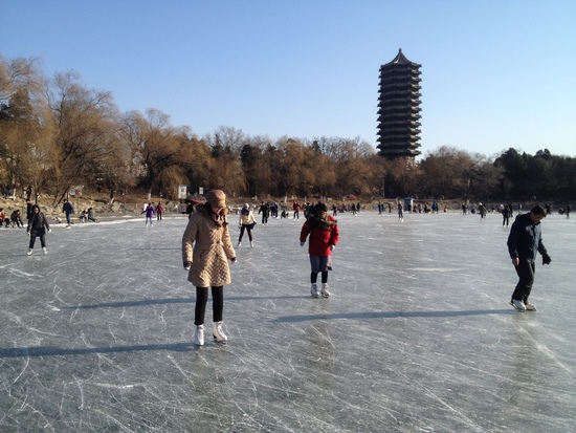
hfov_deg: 52.6
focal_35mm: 35
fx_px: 583
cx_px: 288
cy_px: 216
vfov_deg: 40.7
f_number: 2.4
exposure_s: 1/1453
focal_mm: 4.28
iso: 64
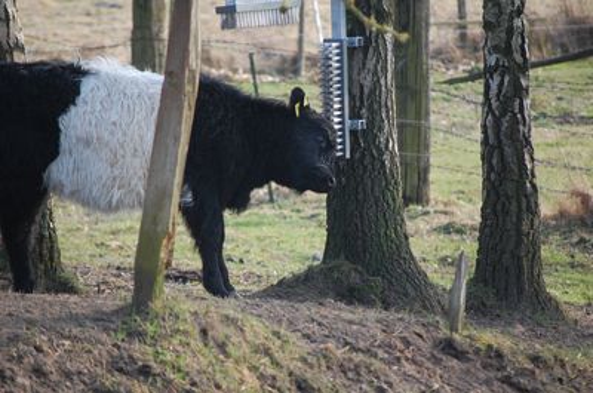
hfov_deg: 6.9
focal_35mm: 300
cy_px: 196
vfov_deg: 4.6
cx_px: 296
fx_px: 4932
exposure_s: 1/500
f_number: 5.6
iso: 640
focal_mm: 200
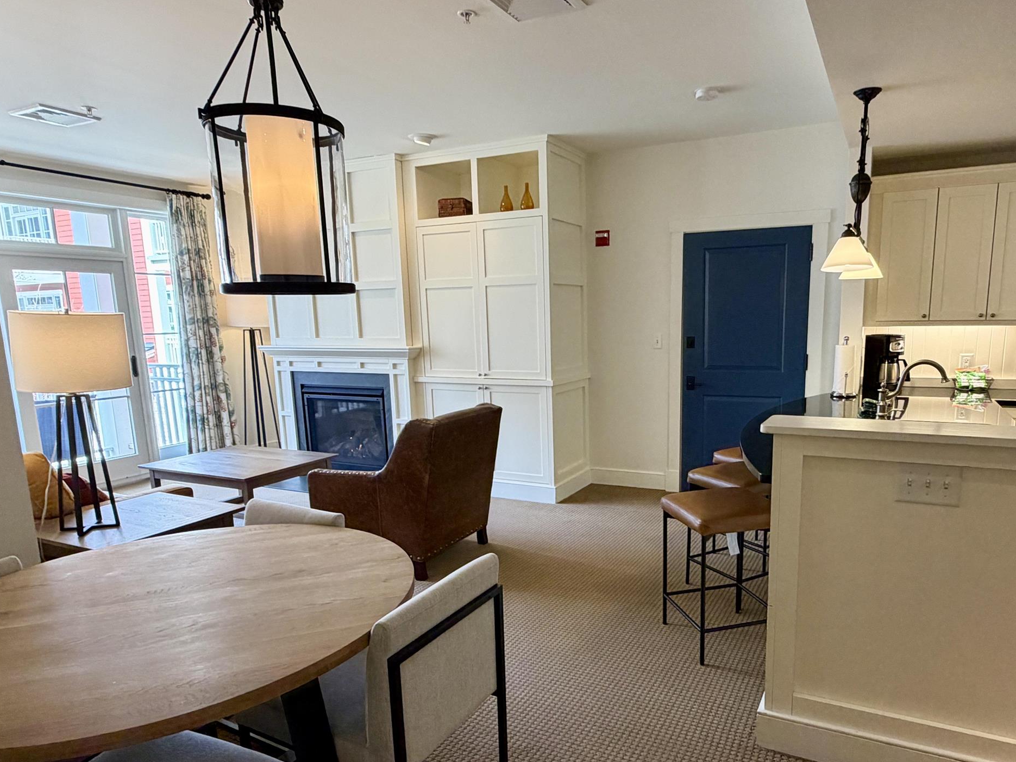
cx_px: 584
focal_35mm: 23
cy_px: 432
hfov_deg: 73.5
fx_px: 675
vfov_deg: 58.7
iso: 160
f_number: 2.2
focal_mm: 2.22
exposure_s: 1/60
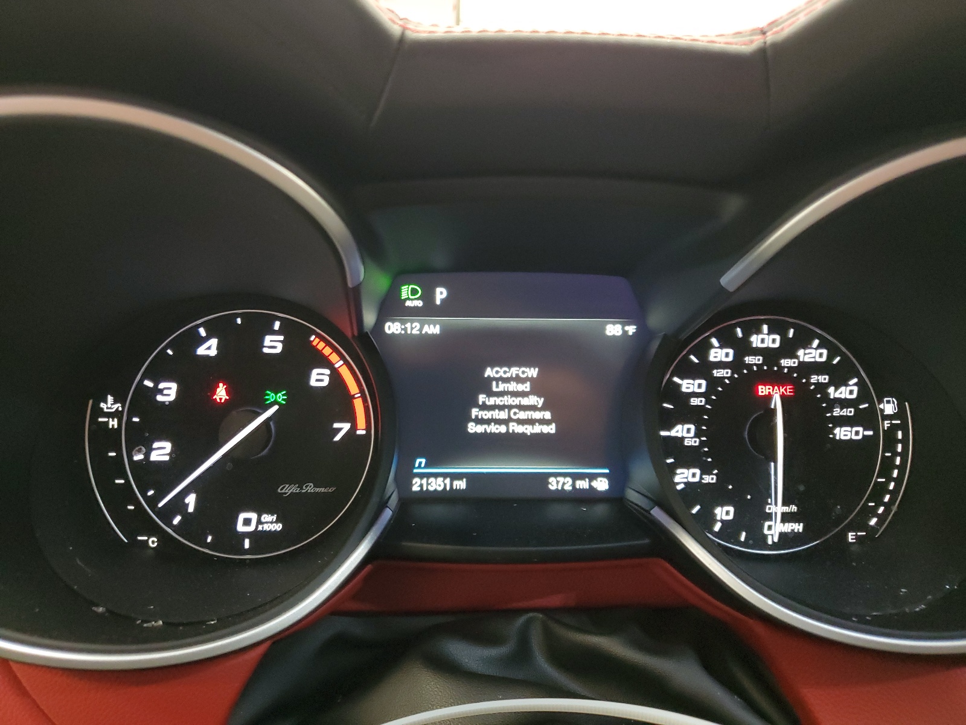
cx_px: 483
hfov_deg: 67.3
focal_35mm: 26
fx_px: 726
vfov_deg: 53.1
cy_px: 362
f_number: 1.5
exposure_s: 1/20
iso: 316
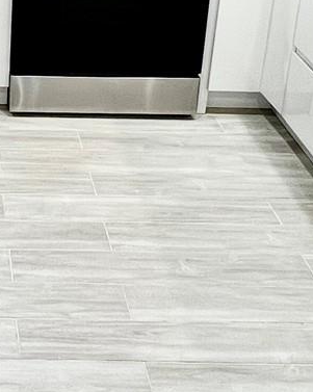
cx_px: -57
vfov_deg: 26.2
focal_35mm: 69
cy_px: 4
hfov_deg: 20.7
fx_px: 800
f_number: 1.8
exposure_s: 1/120
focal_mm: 1.57
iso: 160
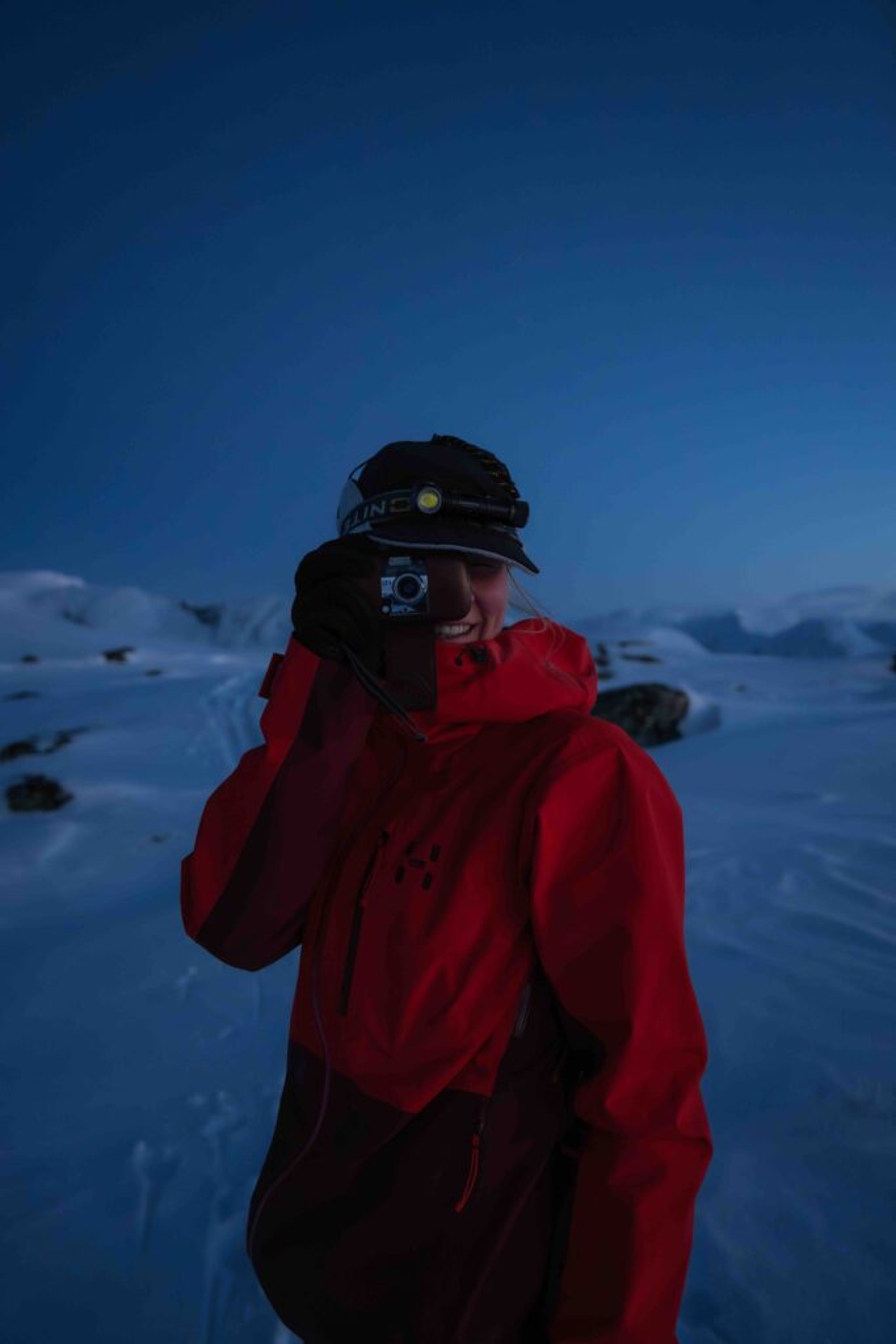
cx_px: 448
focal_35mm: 28
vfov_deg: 65.5
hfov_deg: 46.4
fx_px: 1045
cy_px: 672
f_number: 3.5
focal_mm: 28
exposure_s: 1/100
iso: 2500
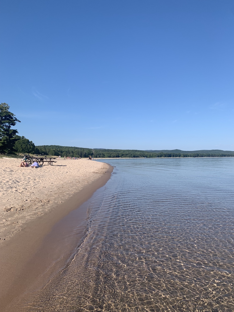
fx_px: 234
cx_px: 117
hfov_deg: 53.1
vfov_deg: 67.3
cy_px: 156
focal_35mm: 26
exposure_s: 1/2364
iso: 25
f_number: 1.8
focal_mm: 4.25
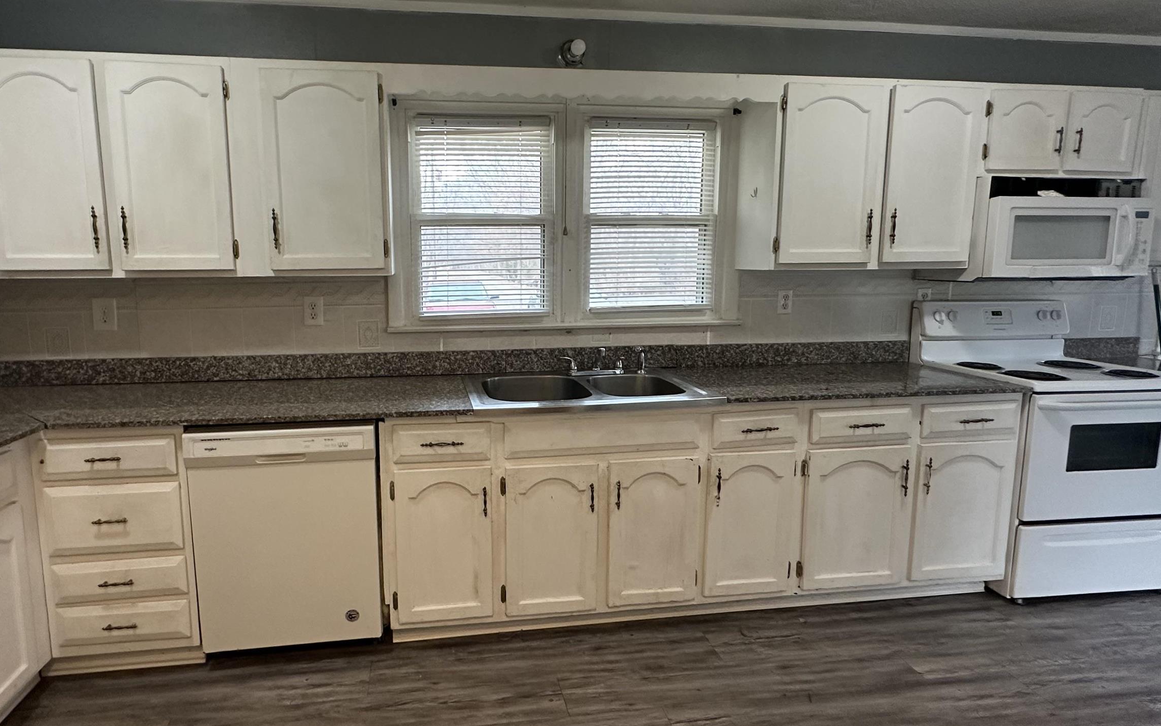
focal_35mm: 20
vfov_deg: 59.6
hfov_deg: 84.6
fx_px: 633
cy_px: 342
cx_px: 504
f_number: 2.2
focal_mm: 2.22
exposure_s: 1/60
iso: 320
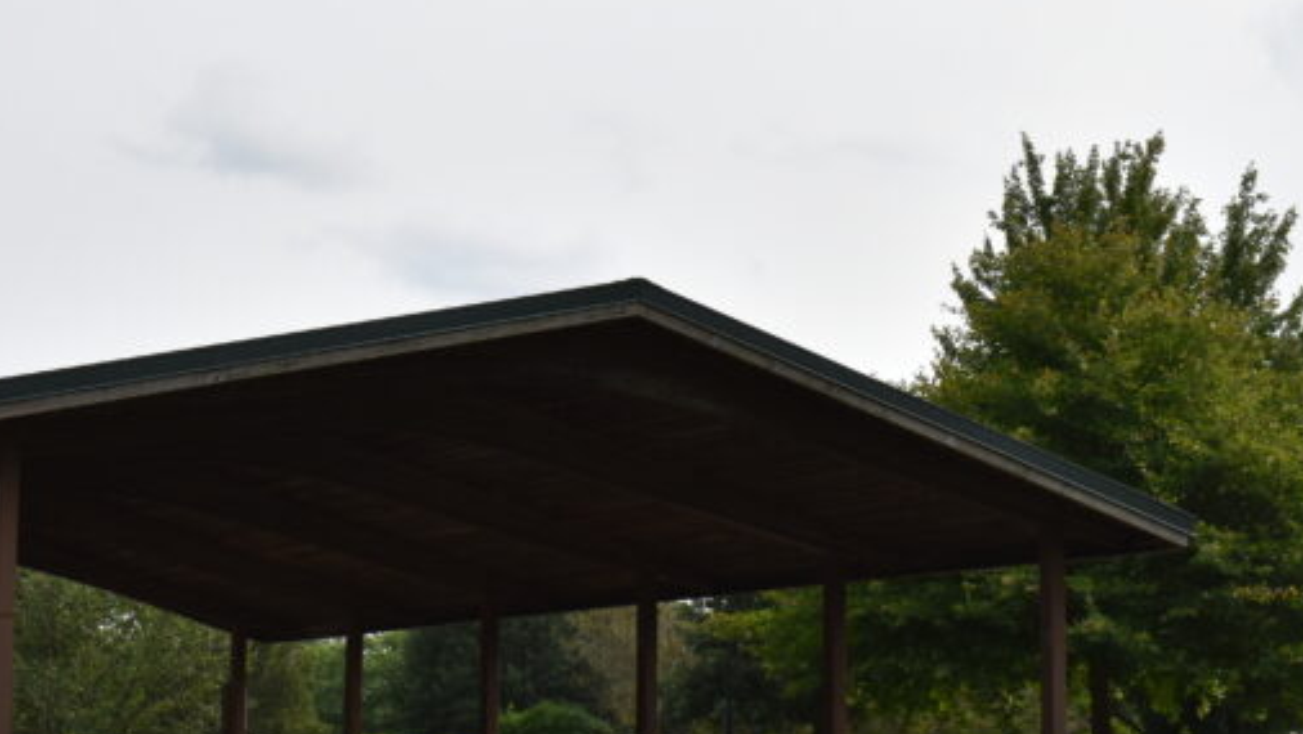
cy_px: 434
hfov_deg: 23.5
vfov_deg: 13.6
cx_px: 219
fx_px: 3076
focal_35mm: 89
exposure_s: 1/200
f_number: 11
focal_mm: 28
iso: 100
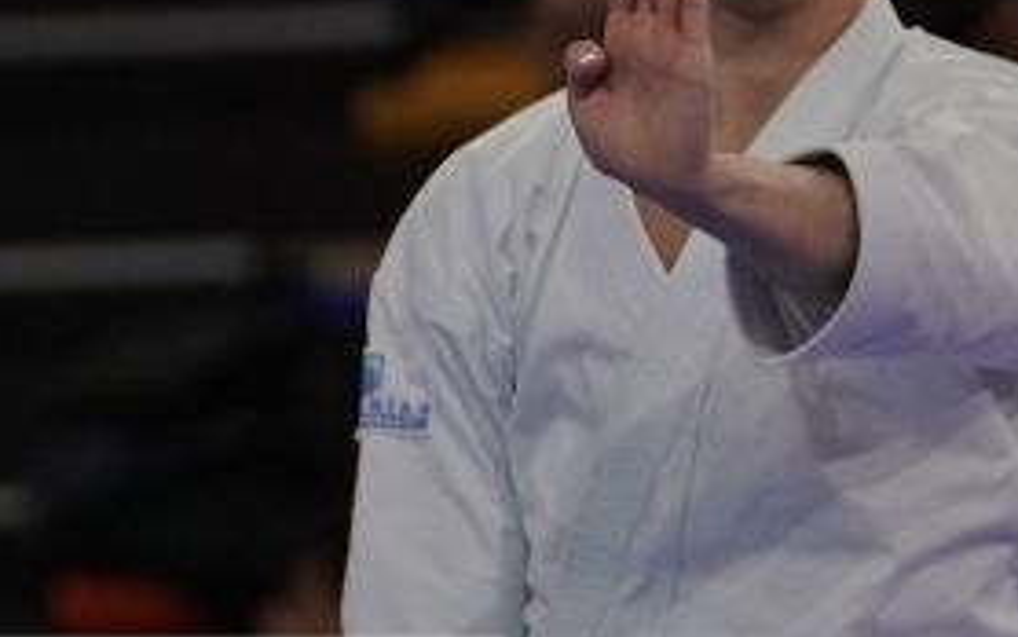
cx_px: -1077
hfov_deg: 2.2
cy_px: 970
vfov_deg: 1.4
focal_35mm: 938
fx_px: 26034
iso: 400
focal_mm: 142
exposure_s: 1/500
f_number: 2.8
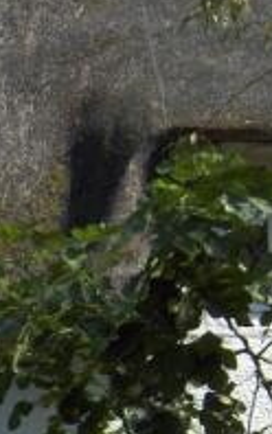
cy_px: 396
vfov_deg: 17.0
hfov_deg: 10.4
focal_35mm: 121
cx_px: -154
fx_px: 1433
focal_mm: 8
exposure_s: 1/505
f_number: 4.8
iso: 100
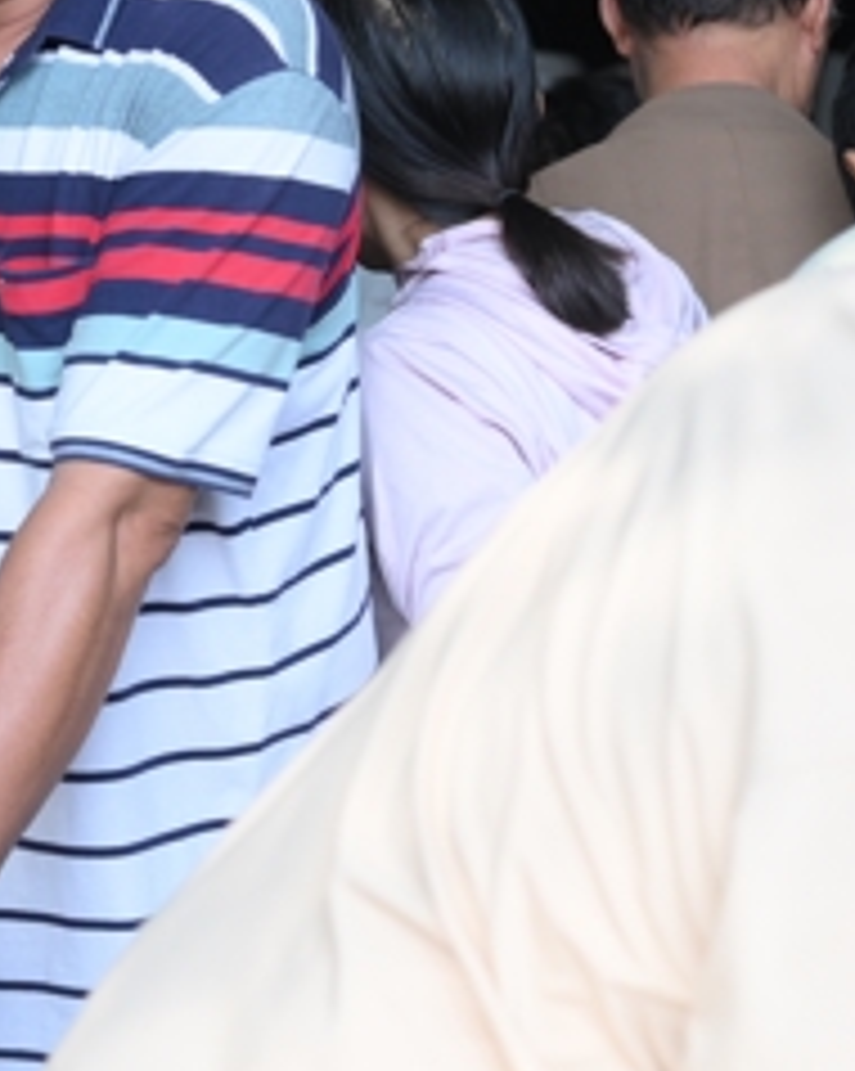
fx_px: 5036
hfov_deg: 9.6
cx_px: -40
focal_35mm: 159
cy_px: 342
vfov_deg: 12.1
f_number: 4
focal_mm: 62
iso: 2000
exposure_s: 1/2500
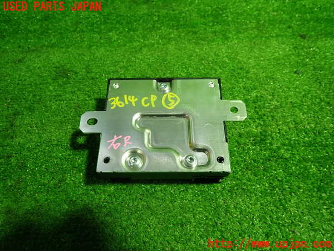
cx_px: 167
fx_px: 241
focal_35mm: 25
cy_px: 126
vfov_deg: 54.9
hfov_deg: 69.4
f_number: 2
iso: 200
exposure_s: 1/40
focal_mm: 4.5
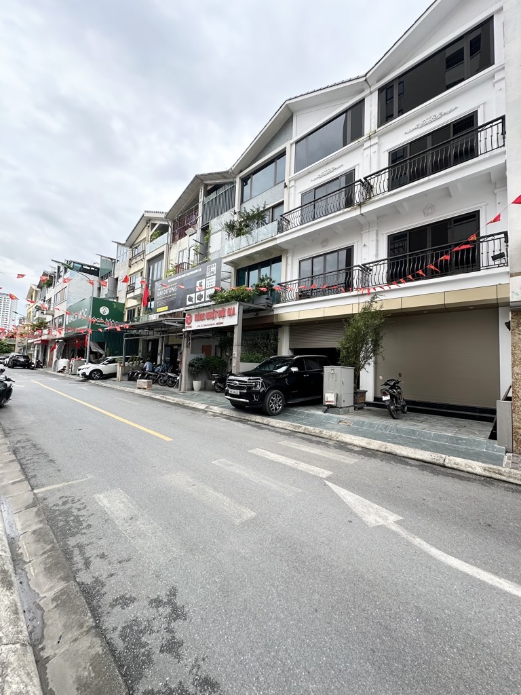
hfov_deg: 85.7
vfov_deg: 102.1
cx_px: 260
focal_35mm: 14
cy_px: 348
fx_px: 281
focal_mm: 2.22
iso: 40
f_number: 2.2
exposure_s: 1/485
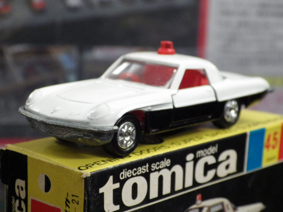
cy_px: 106
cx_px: 142
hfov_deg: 19.1
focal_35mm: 103
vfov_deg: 14.4
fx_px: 842
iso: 800
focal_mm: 18.4
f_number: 4.6
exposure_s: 1/30
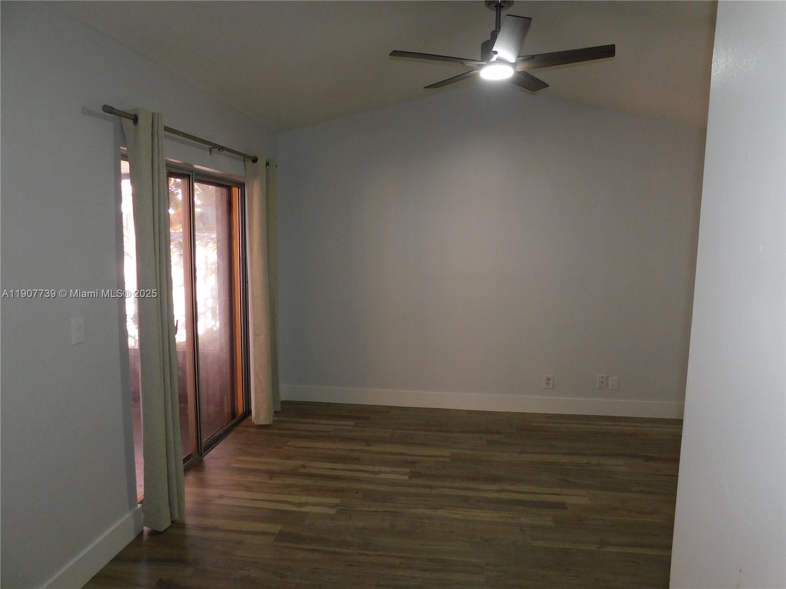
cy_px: 294
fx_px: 522
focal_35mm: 23
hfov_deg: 73.9
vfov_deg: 58.9
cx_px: 393
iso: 200
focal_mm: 4
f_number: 3
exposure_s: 1/30
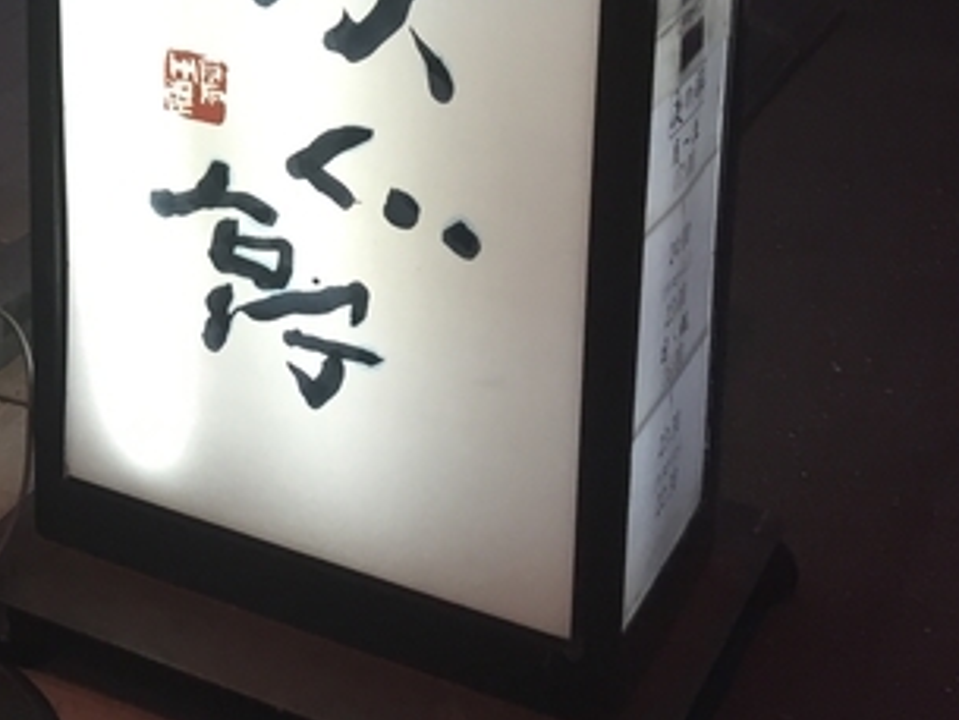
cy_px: -148
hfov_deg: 22.8
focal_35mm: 76
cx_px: -296
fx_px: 2106
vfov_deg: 18.4
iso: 64
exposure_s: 1/30
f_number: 2.2
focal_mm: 4.15
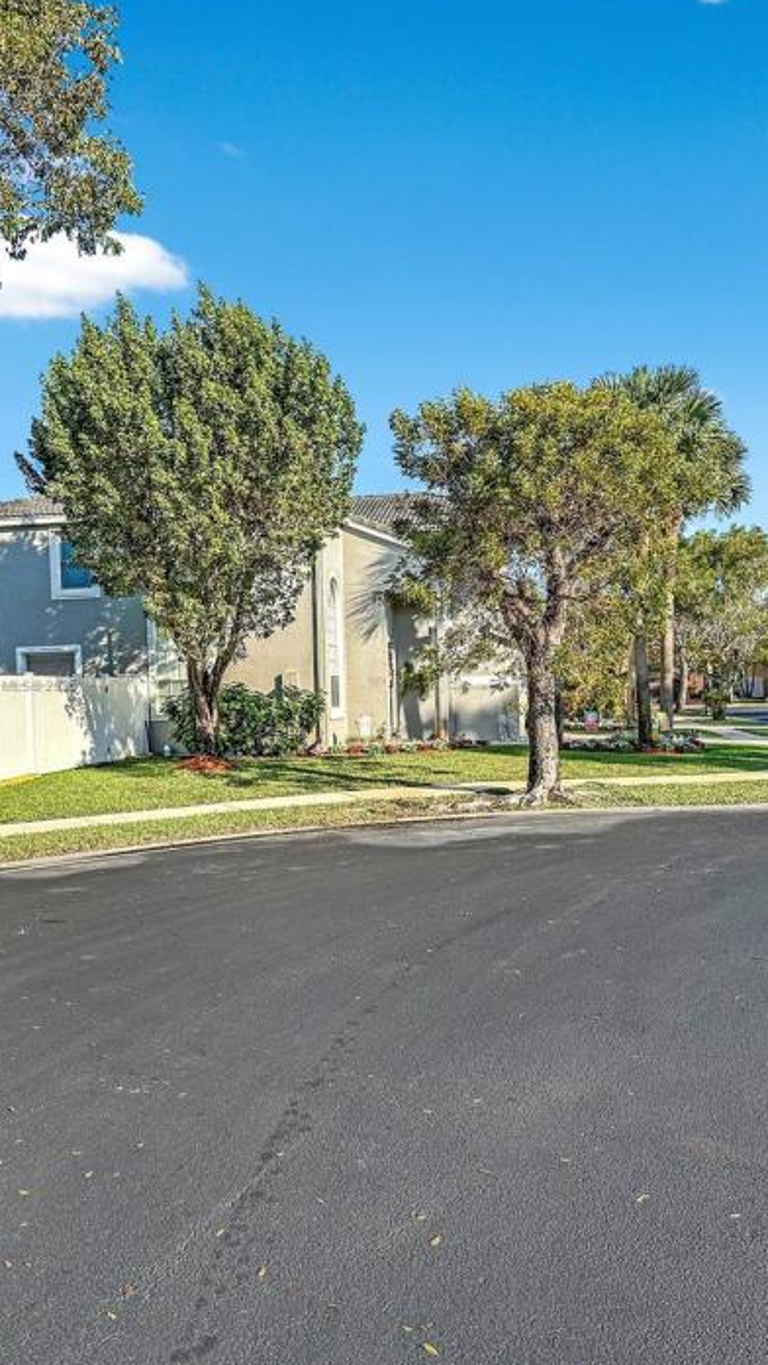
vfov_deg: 69.9
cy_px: 685
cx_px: 390
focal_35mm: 27
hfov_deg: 42.9
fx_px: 978
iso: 80
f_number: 1.8
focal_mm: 6.86
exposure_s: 1/2500
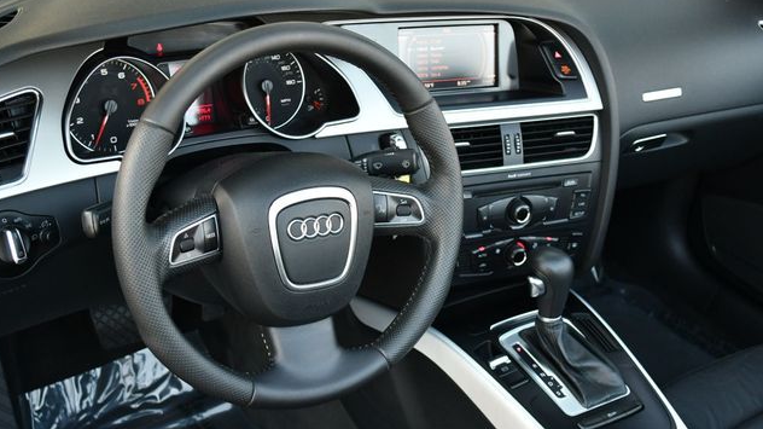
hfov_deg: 40.6
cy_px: 225
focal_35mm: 51
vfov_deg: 23.5
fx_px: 1031
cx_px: 378
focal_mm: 24
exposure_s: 1/250
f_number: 4
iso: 720
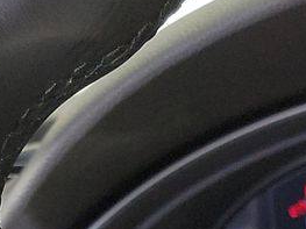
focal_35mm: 146
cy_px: 534
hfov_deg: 12.1
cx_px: 597
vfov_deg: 9.2
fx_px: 1290
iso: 428
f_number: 1.8
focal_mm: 6.7
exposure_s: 1/59
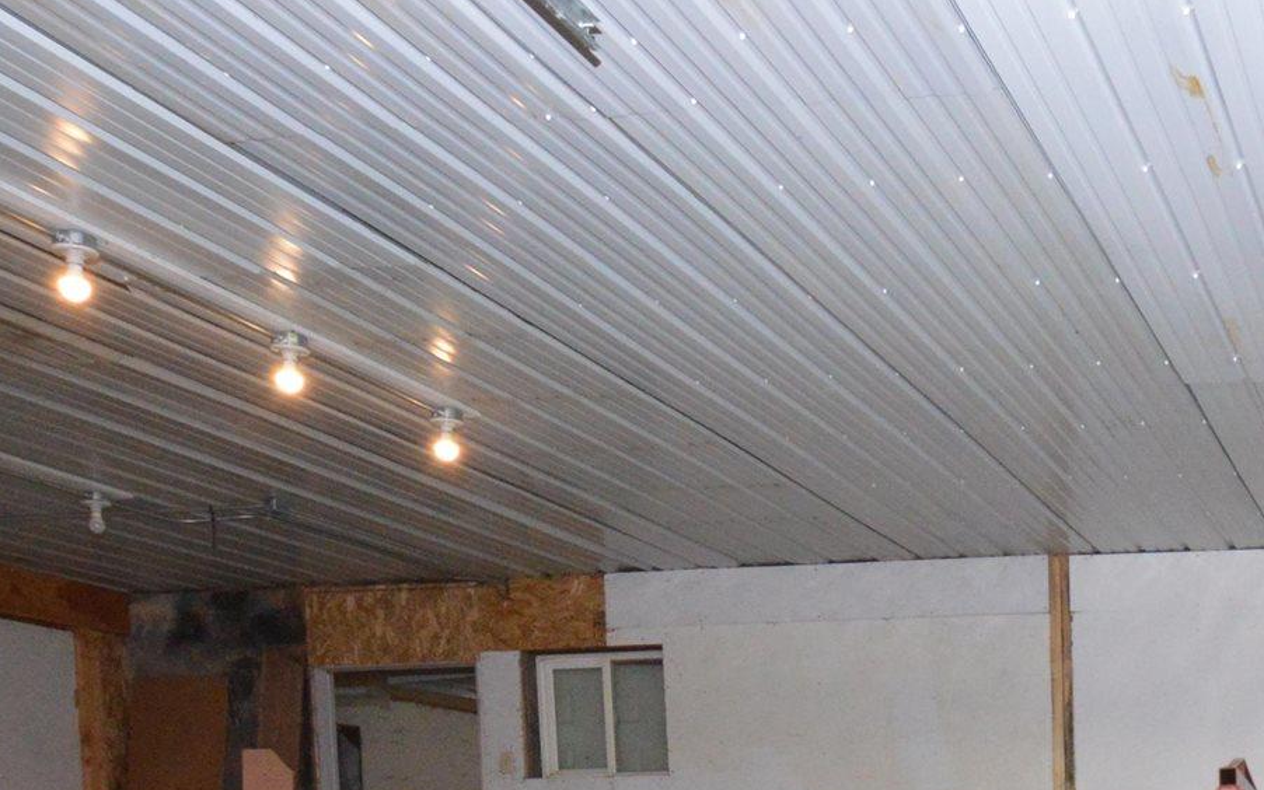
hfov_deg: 34.7
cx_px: 1312
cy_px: 1112
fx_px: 1792
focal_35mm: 52
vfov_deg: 21.6
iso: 1400
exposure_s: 1/200
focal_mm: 10
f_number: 8
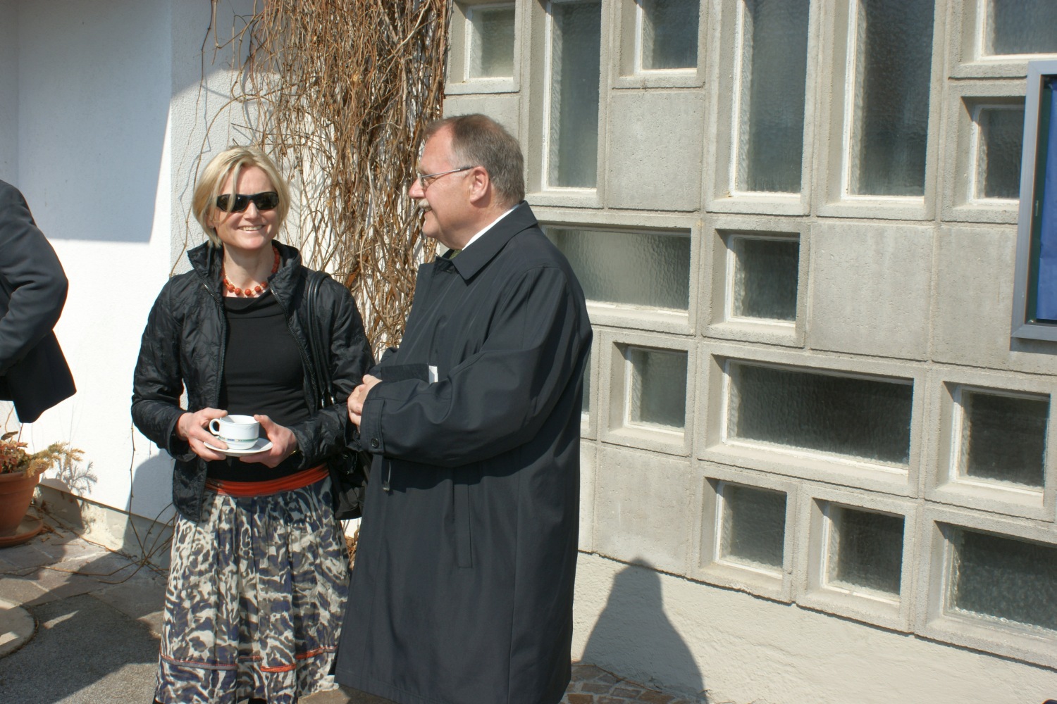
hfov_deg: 46.4
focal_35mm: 42
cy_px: 352
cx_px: 528
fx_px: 1233
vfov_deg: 31.9
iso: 100
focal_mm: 28
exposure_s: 1/160
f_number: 10
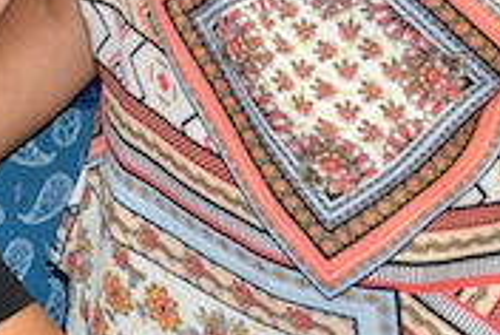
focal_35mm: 148
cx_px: -537
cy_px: -238
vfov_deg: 9.0
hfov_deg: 12.1
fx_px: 2059
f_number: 6.3
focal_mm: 29
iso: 2500
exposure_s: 1/80
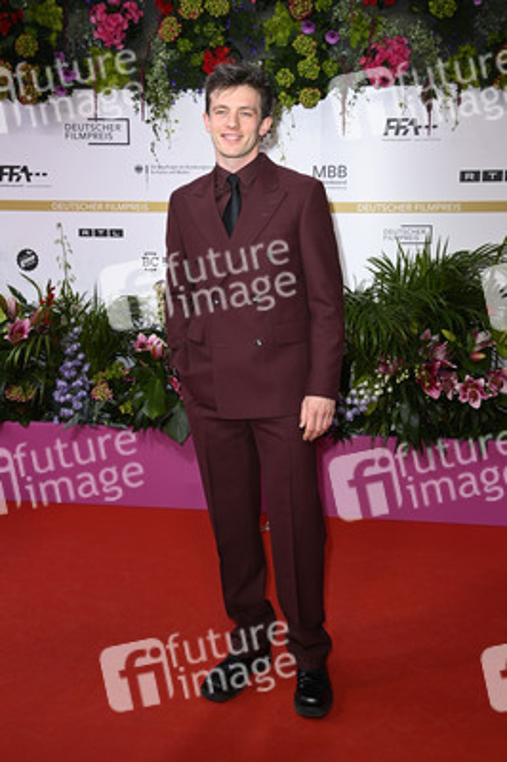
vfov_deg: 42.8
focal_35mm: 46
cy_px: 381
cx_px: 254
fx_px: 973
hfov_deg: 29.2
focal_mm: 46
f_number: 6.3
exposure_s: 1/200
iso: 640
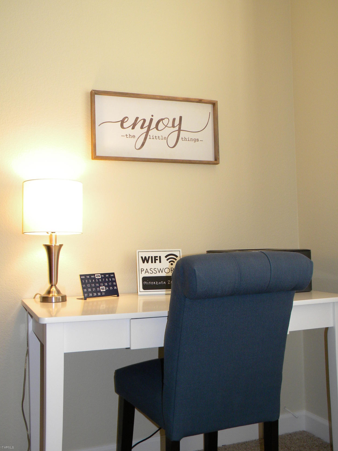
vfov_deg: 50.1
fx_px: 482
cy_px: 230
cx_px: 169
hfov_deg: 38.7
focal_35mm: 37
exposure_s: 1/56
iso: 173
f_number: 3.7
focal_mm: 6.4
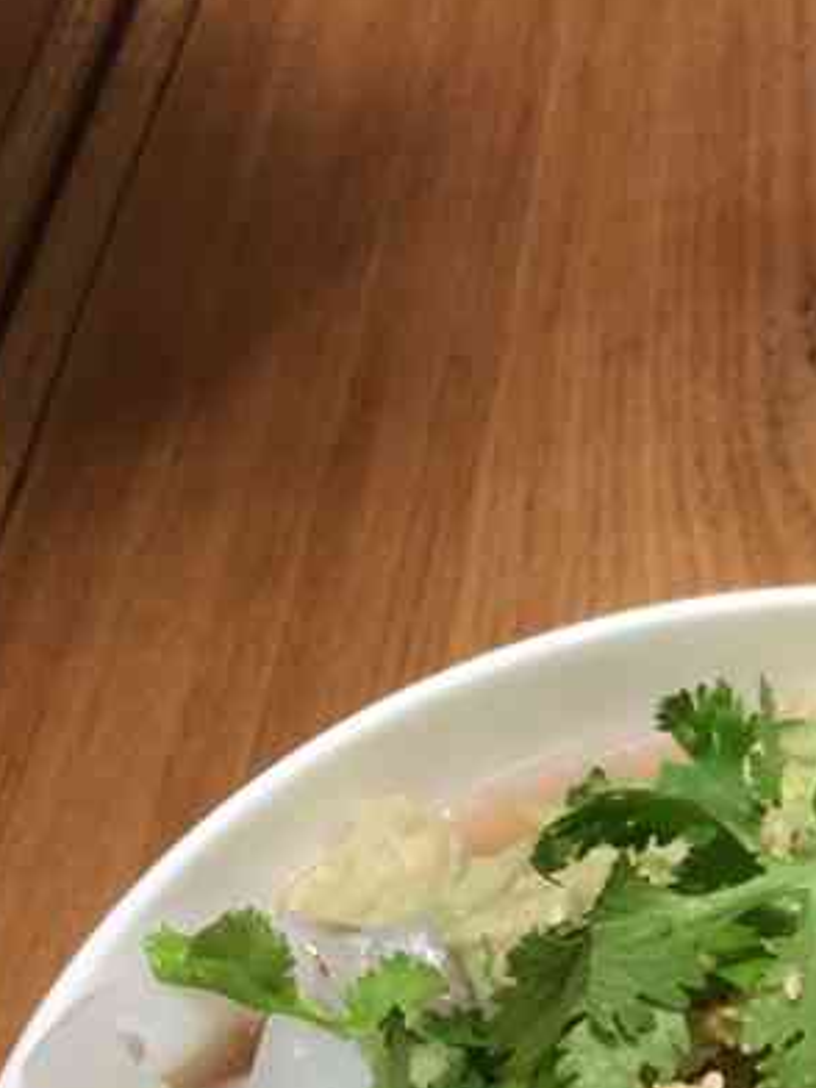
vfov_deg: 25.5
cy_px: 1273
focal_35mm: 69
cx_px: 888
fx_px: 2169
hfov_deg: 20.4
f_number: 2.2
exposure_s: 1/33
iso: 64
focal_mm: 4.15
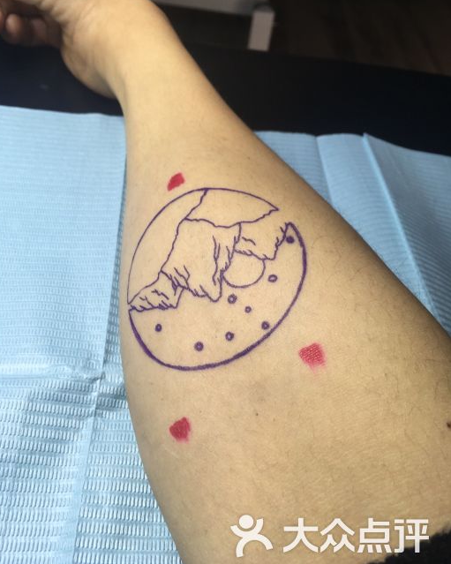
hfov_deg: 47.1
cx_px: 220
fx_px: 517
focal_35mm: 31
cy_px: 273
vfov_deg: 57.2
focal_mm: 4.15
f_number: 2.2
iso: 25
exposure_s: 1/50
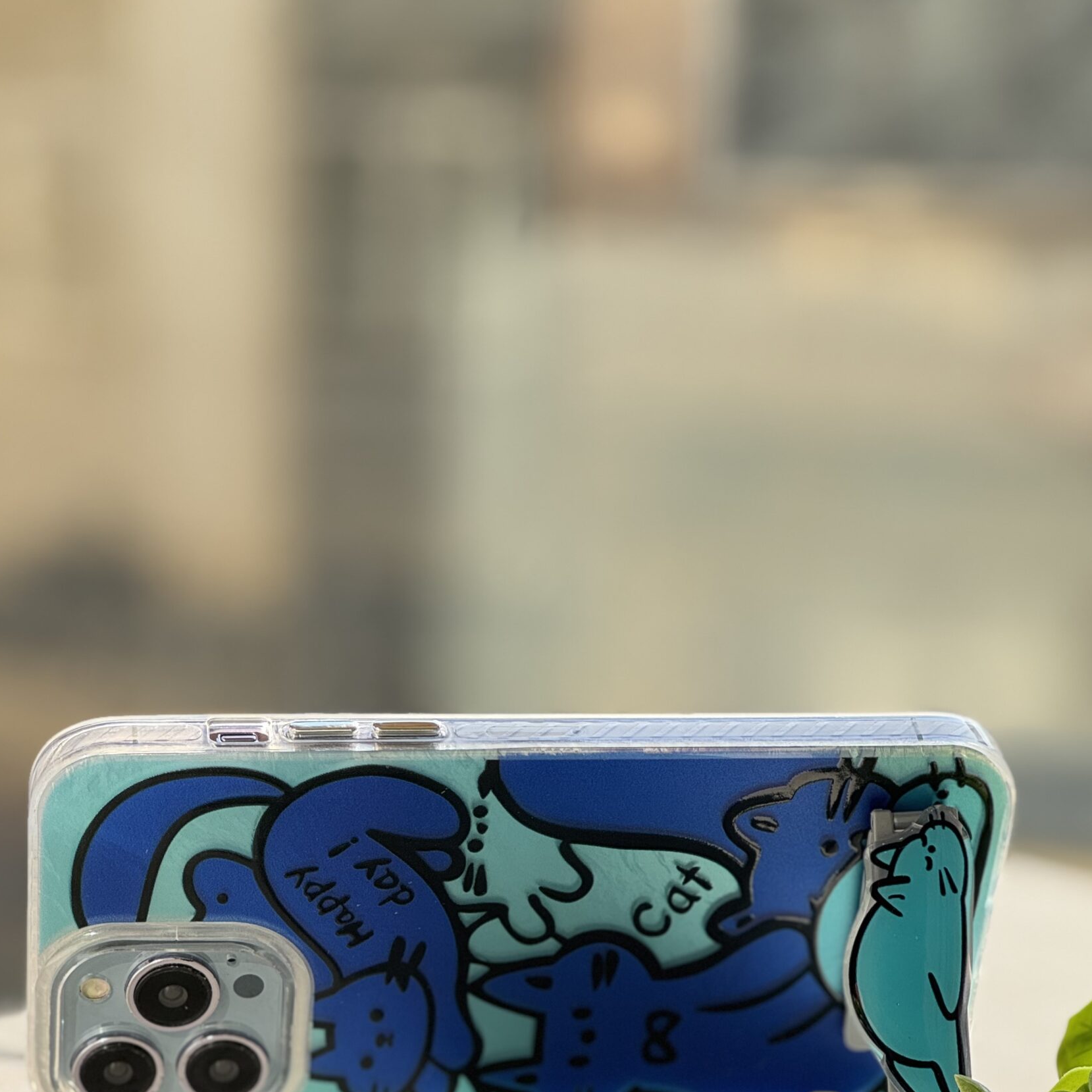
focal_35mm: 105
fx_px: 3747
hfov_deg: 16.6
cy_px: 806
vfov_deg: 16.5
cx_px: 508
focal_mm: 9
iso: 25
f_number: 2.8
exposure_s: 1/129
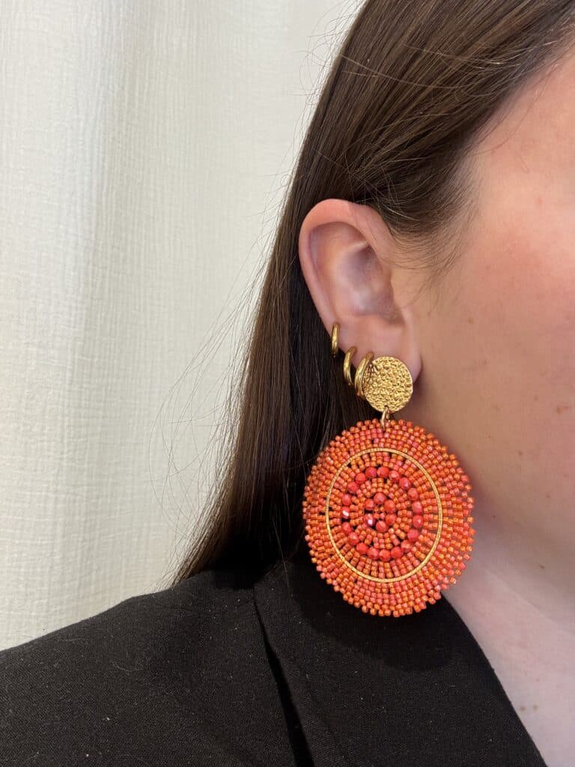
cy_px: 384
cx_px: 288
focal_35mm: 30
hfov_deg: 46.8
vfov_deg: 60.0
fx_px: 664
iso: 50
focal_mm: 2.69
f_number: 1.9
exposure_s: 1/50
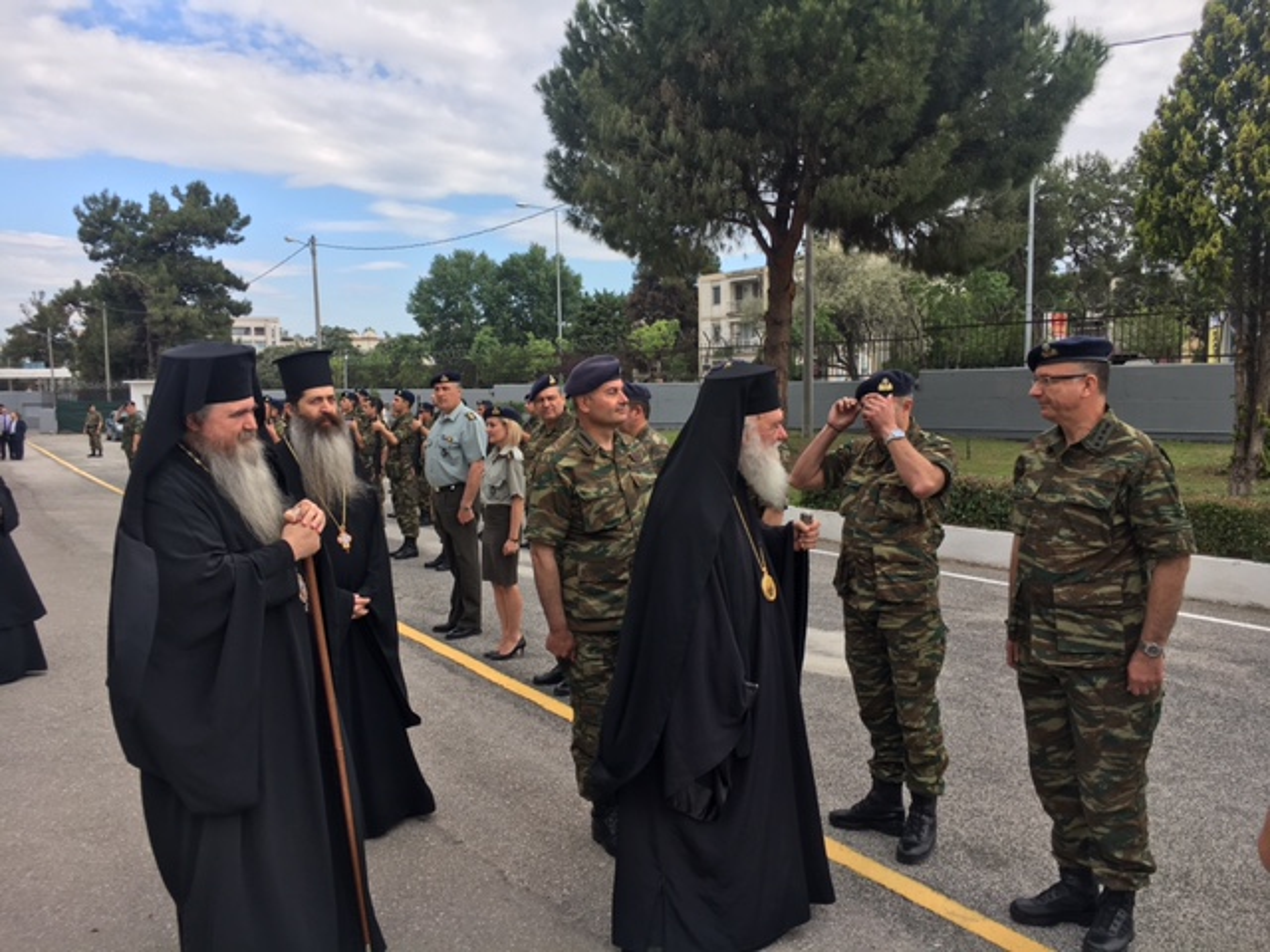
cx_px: 635
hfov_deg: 61.7
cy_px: 476
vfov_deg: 48.2
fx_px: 1064
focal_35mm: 29
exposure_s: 1/855
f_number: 2.2
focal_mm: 4.15
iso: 25
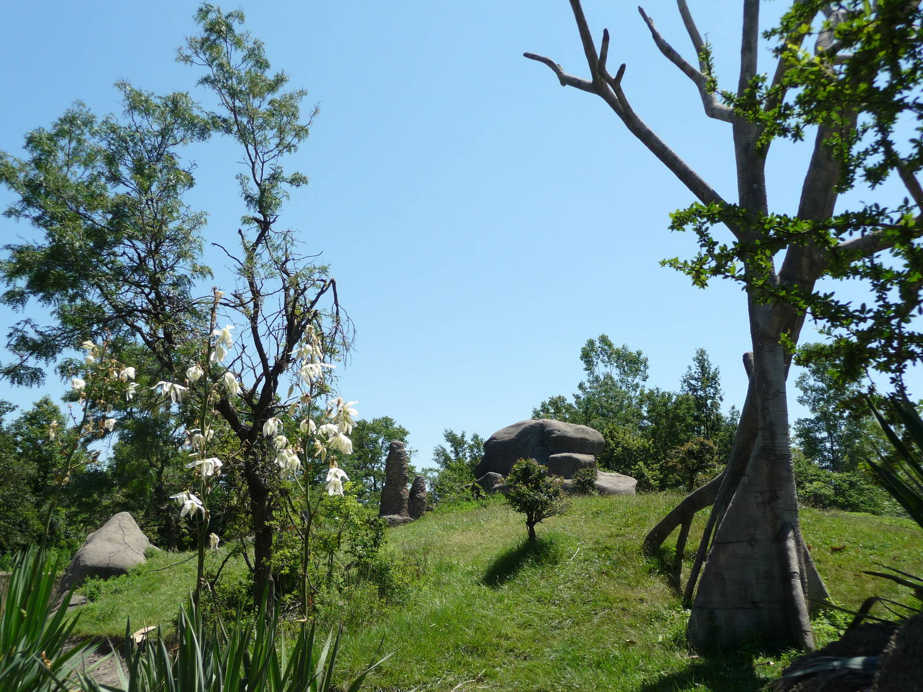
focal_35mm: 34
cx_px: 462
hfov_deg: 54.0
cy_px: 346
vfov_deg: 41.8
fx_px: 907
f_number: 3.6
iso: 100
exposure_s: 1/800
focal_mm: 5.6
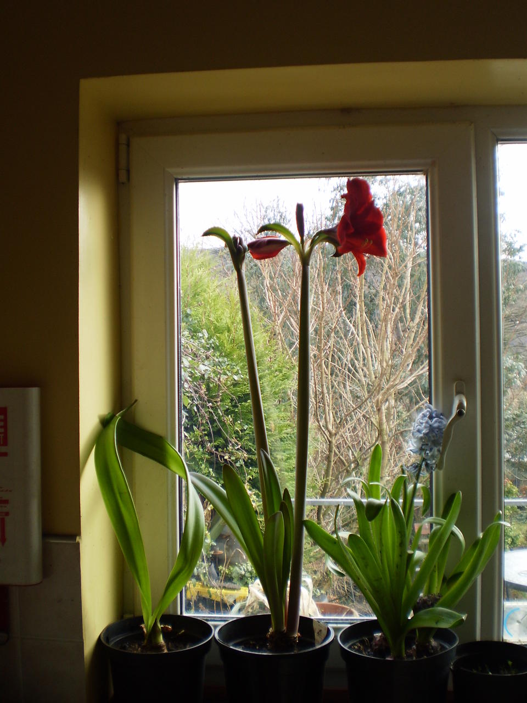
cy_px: 352
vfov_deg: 51.4
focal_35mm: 36
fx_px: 731
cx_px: 264
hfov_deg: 39.7
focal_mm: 6.3
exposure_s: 1/60
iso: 64
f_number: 3.1
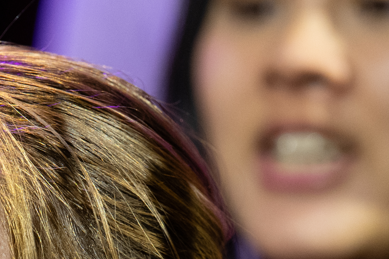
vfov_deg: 1.3
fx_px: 11550
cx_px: -112
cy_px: 407
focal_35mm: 1069
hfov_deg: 1.9
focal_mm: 200
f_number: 3.5
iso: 1000
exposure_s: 1/125
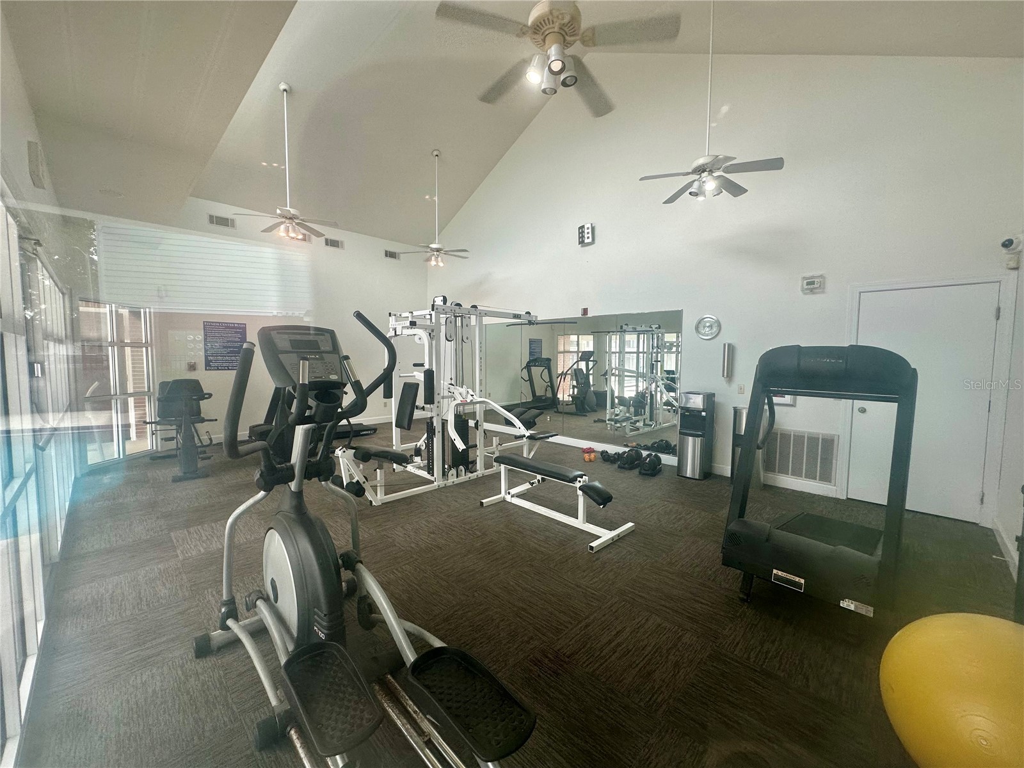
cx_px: 512
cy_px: 384
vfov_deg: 85.7
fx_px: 414
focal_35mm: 14
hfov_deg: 102.1
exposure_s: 1/120
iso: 80
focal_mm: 2.22
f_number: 2.2
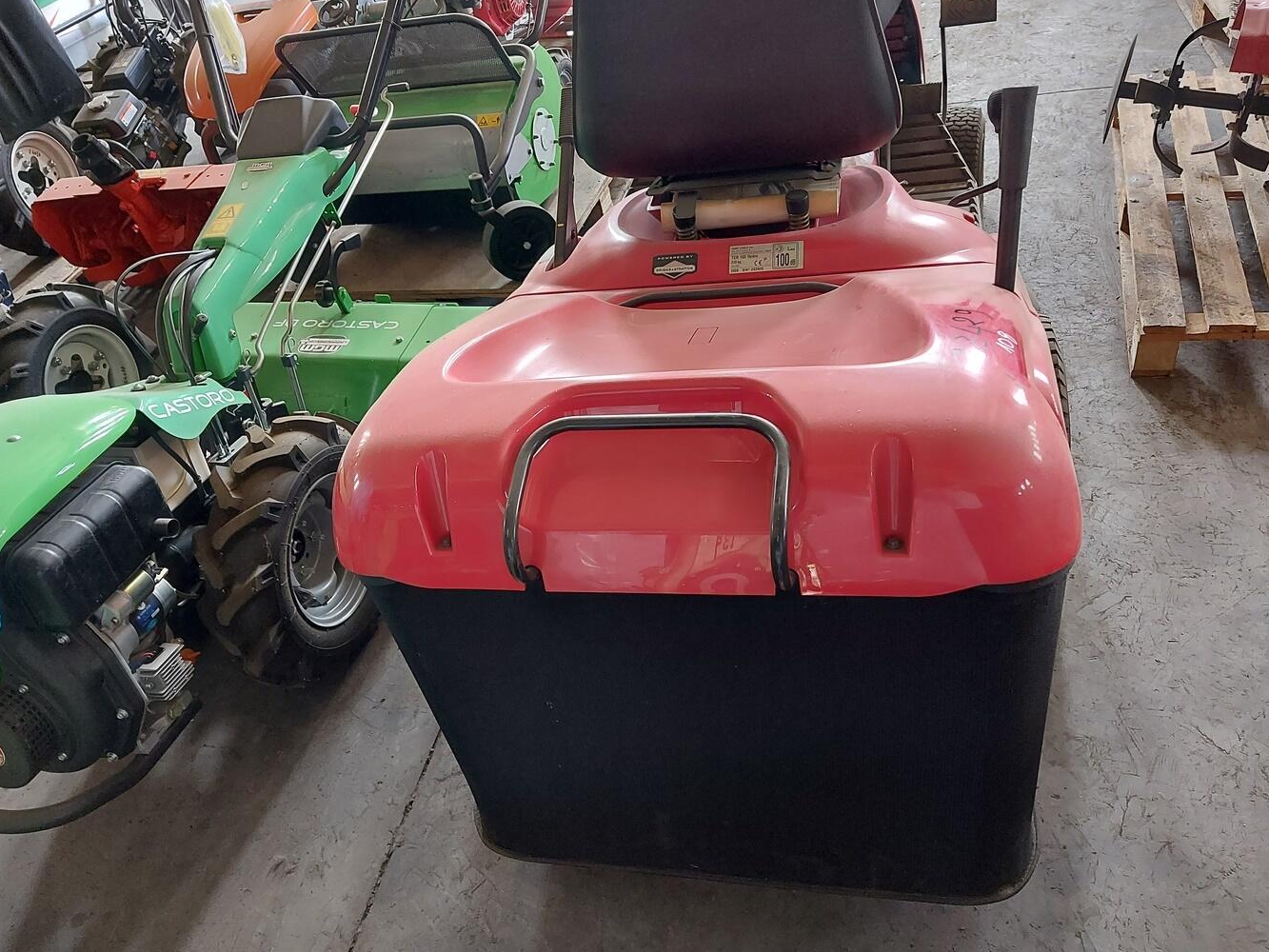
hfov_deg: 65.2
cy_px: 454
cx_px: 585
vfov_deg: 51.3
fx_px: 990
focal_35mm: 27
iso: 400
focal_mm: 5.23
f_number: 1.8
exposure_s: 1/25
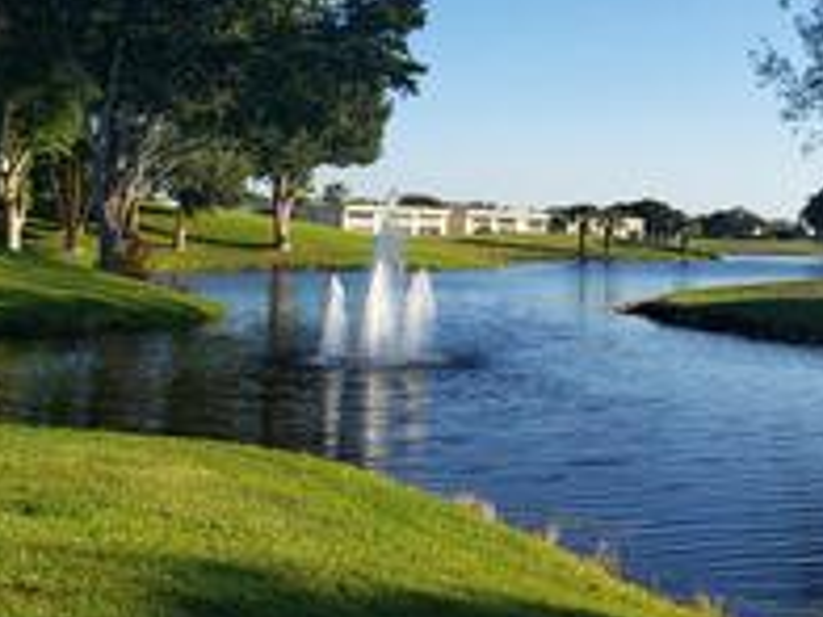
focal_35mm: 53
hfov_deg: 35.4
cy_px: 193
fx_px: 1260
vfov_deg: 27.3
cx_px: 609
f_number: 2.4
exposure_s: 1/1084
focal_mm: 4.3
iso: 50
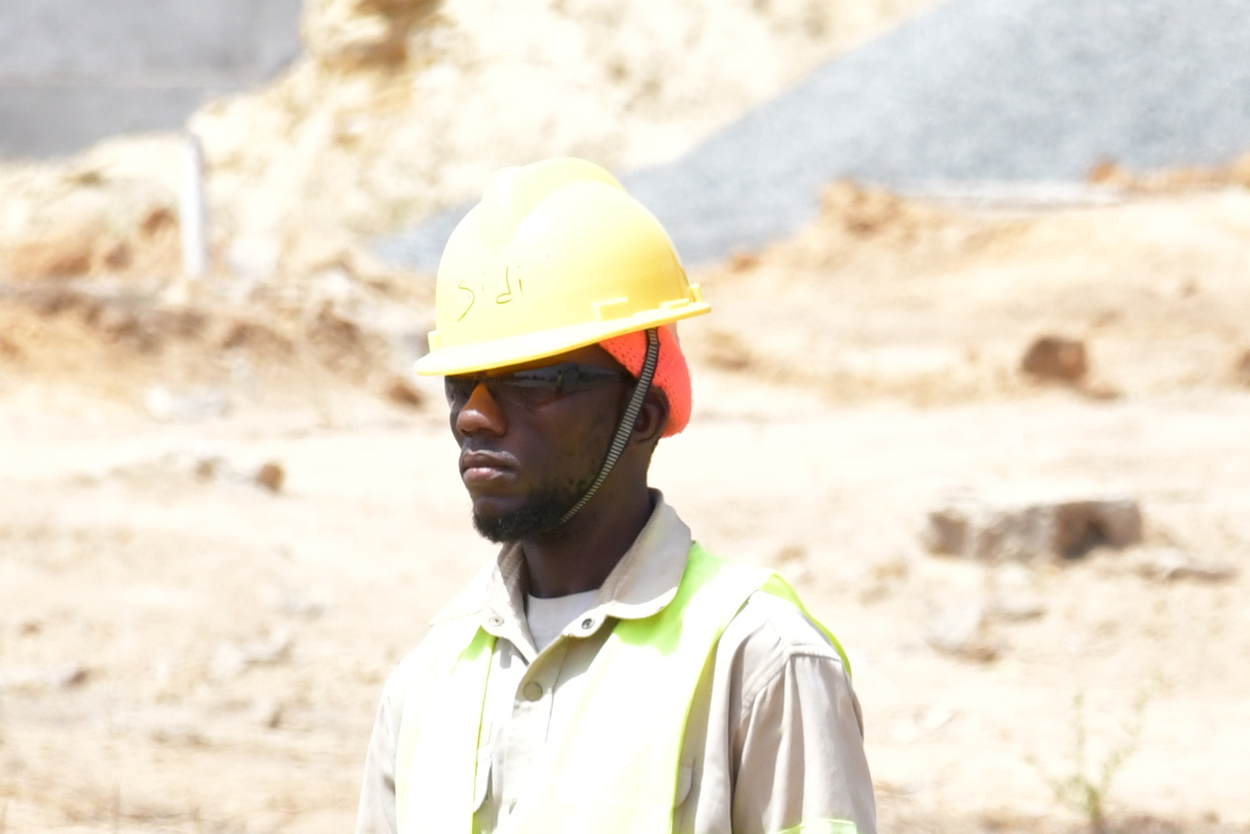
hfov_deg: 2.9
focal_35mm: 703
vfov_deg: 2.0
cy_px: 642
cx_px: 1059
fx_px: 24410
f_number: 5.6
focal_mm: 140
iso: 1250
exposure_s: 1/2000
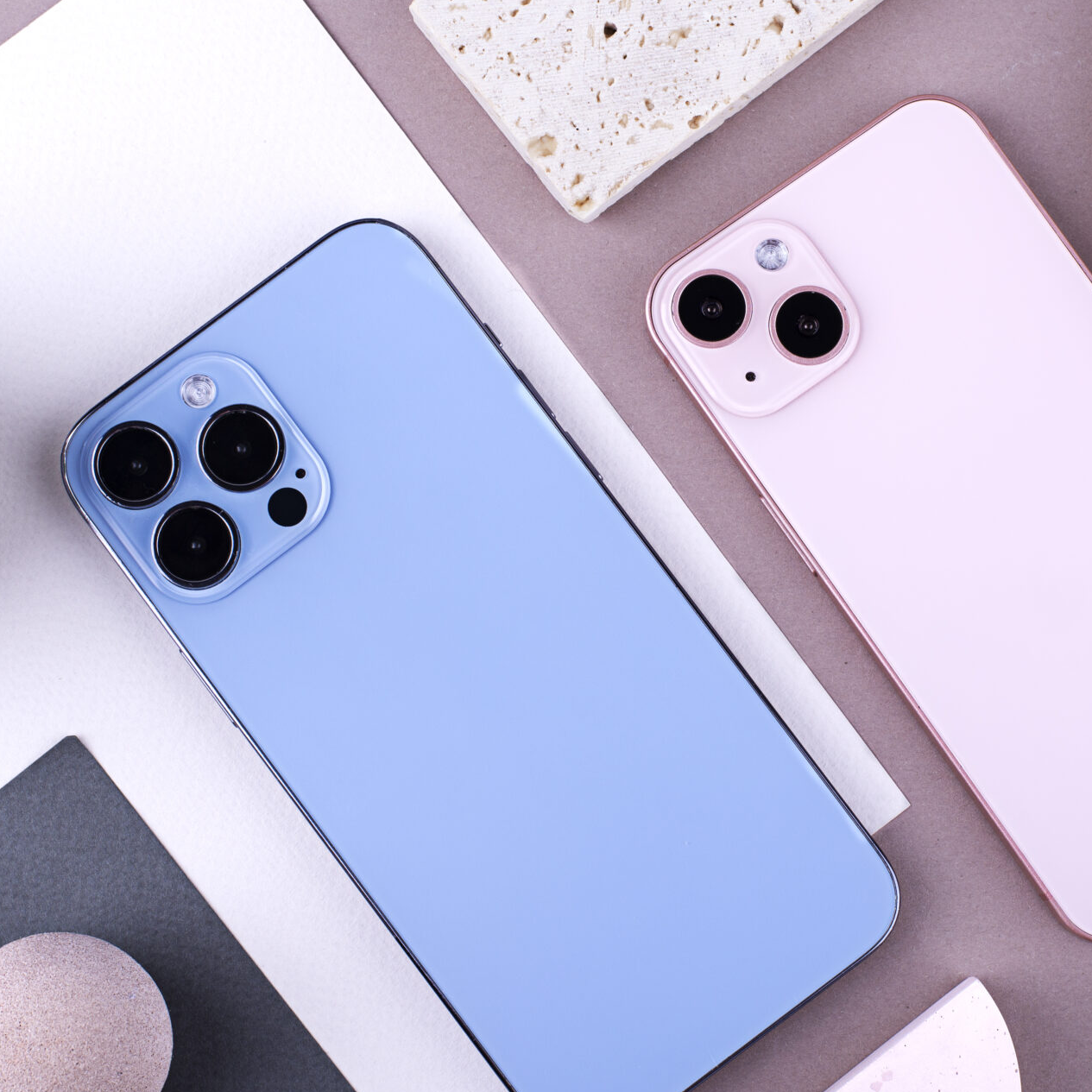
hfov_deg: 20.2
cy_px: 591
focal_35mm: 86
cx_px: 627
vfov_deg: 20.2
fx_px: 3069
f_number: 9
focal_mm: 50
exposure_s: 1/100
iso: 100
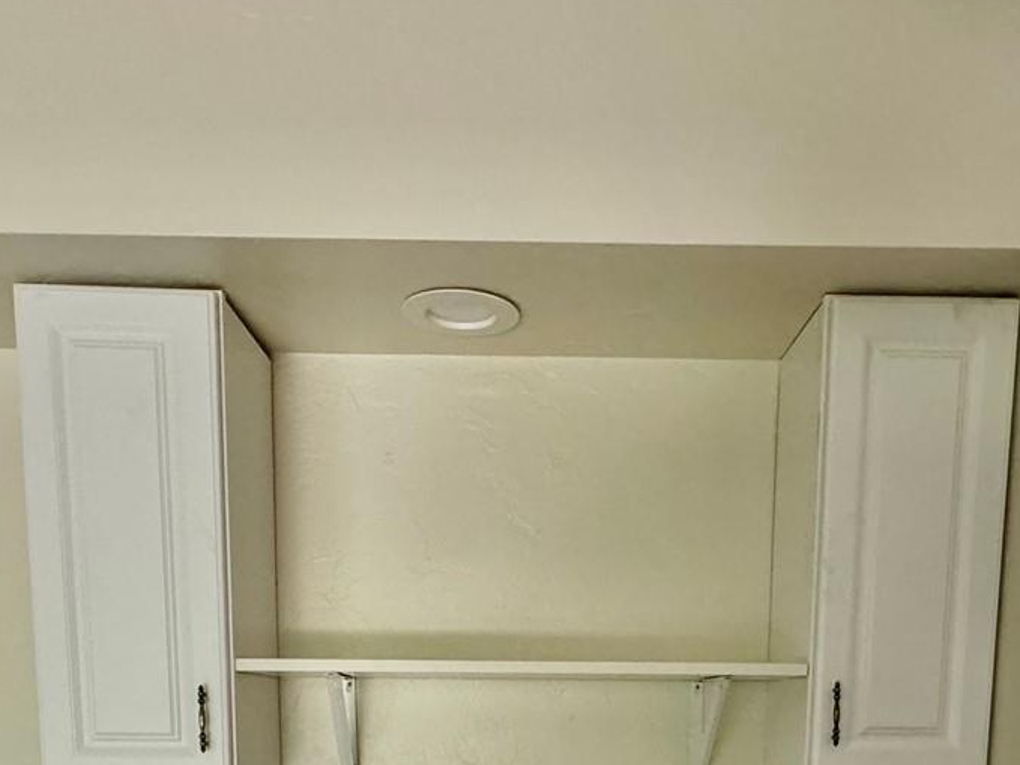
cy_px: 839
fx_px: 972
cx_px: 566
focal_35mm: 33
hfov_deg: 55.2
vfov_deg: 36.4
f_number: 2.2
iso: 320
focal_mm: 2.22
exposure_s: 1/79
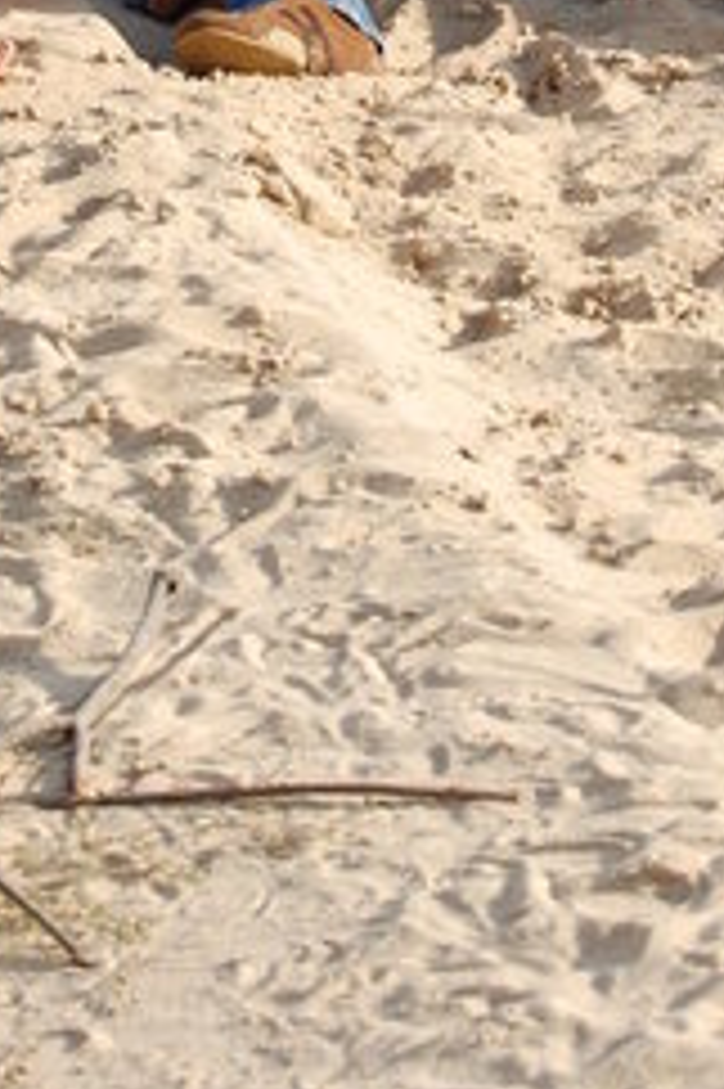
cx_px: 243
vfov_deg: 9.3
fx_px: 6595
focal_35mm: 218
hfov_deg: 6.3
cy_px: -176
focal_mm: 55
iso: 200
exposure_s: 1/250
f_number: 9
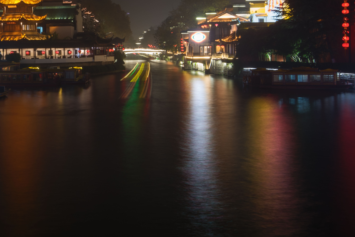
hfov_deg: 32.9
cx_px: 68
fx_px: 582
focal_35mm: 59
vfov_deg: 22.7
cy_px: 49
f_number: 20
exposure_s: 25
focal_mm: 35
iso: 100
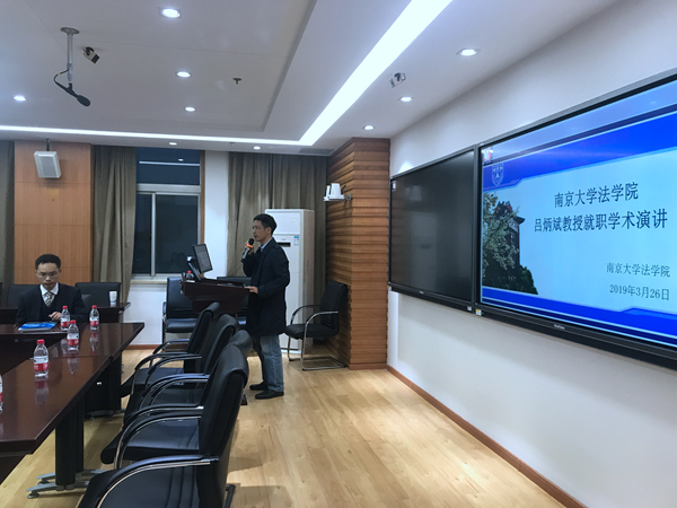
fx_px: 548
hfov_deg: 63.4
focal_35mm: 28
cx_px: 338
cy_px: 254
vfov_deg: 49.7
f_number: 1.8
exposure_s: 1/33
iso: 40
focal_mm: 3.99
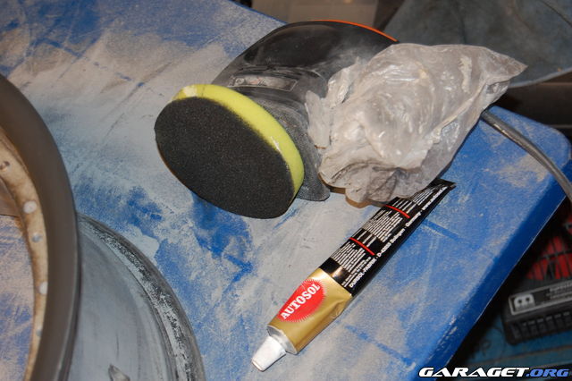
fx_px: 1239
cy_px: 190
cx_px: 286
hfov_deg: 26.0
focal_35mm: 78
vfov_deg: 17.5
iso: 400
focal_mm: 52
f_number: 5.6
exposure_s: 1/60
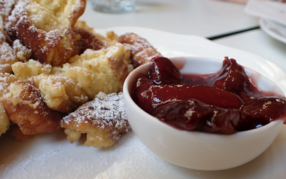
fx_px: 249
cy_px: 98
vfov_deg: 39.4
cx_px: 143
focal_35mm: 32
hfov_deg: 59.7
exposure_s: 1/125
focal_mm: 5.4
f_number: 2.3
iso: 250
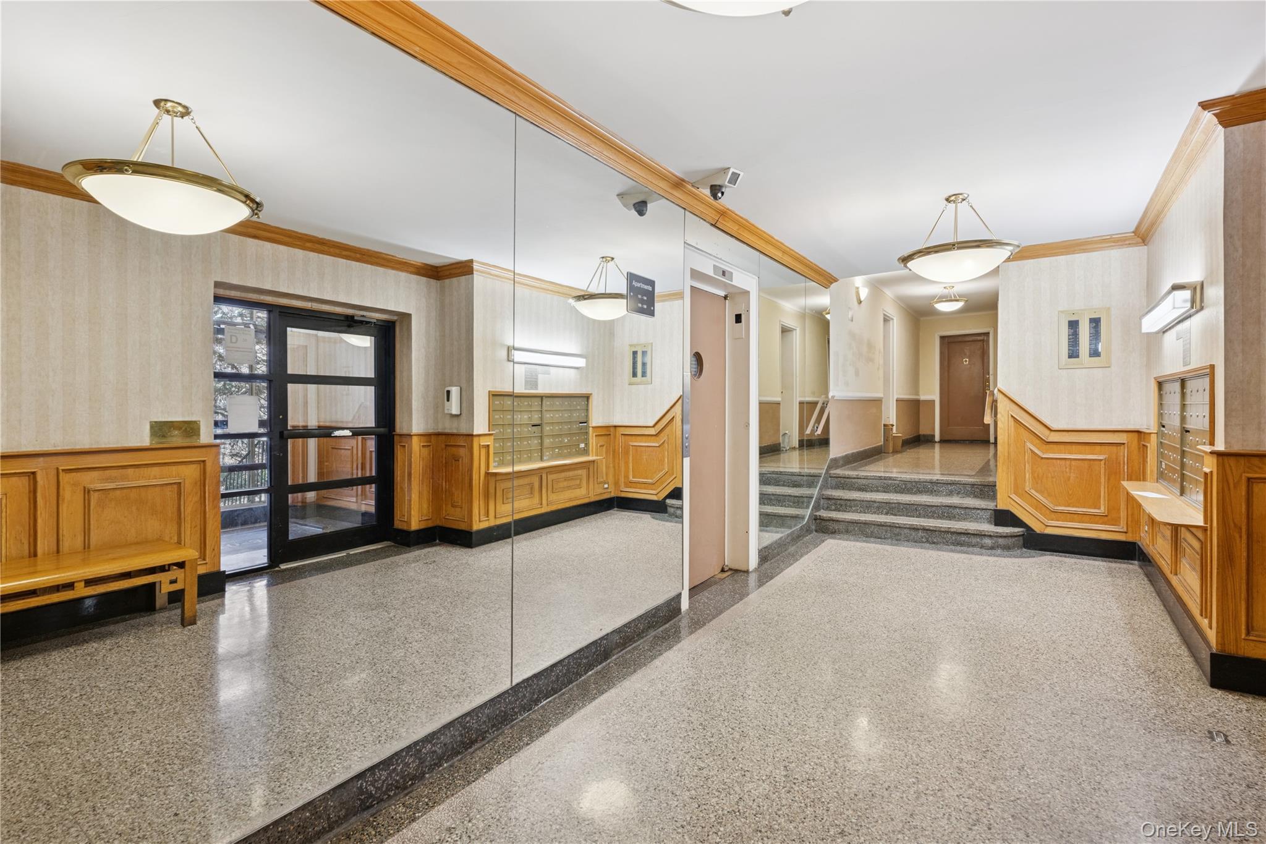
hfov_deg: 95.0
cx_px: 633
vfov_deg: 72.0
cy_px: 422
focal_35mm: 16
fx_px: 580
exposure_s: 1/25
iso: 400
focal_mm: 16.5
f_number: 8
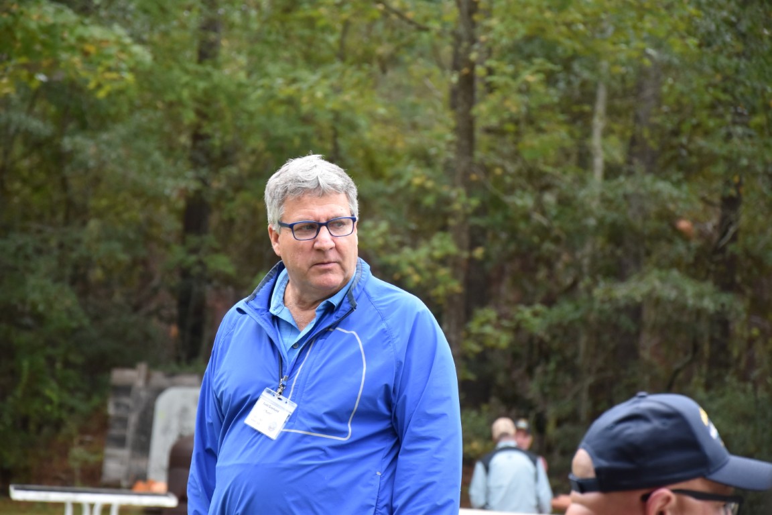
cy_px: 258
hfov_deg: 13.0
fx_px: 3377
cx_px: 386
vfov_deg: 8.7
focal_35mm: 158
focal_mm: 105
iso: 800
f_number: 5.6
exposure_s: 1/250
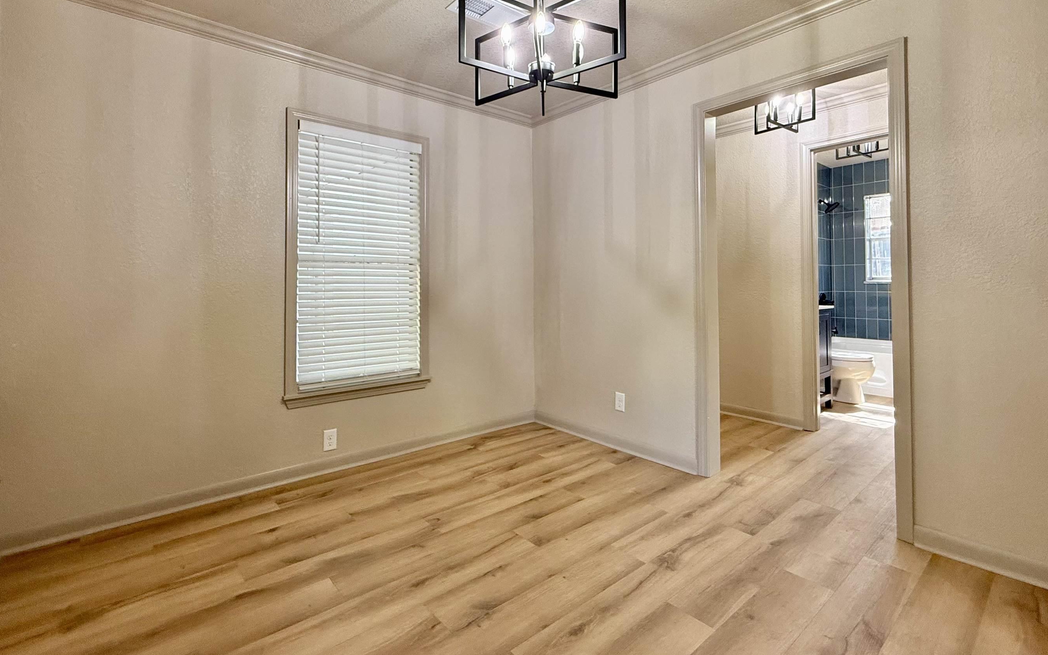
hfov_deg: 94.4
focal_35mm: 17
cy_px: 276
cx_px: 523
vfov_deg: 67.6
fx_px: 486
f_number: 2.2
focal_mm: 2.22
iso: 250
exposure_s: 1/120
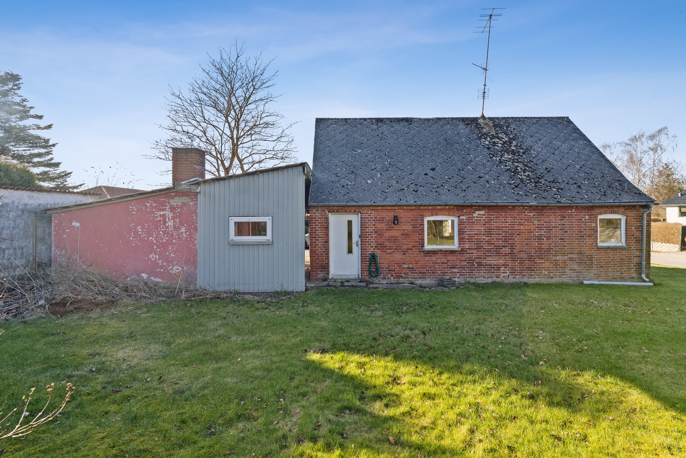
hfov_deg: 92.3
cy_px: 229
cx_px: 343
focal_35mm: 17
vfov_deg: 69.5
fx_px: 330
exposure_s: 1/320
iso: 1000
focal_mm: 17.3
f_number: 7.1
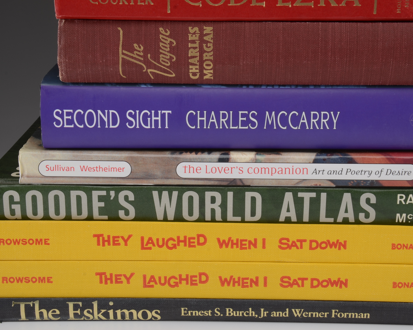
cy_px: 165
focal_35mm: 77
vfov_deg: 20.0
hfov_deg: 24.9
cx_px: 224
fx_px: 936
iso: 125
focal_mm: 45
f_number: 16
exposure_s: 1/80
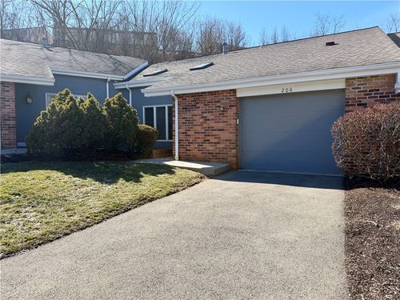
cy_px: 150
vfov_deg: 56.8
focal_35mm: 24
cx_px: 200
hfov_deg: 71.6
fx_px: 277
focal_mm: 6.76
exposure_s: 1/2611
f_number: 1.78
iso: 80
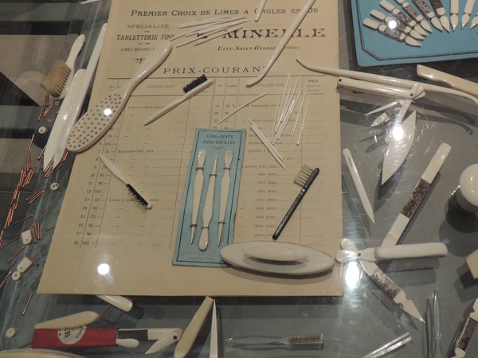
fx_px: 442
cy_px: 125
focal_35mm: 32
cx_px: 318
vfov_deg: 43.7
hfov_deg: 55.6
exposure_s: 1/30
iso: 180
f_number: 3
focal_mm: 4.3
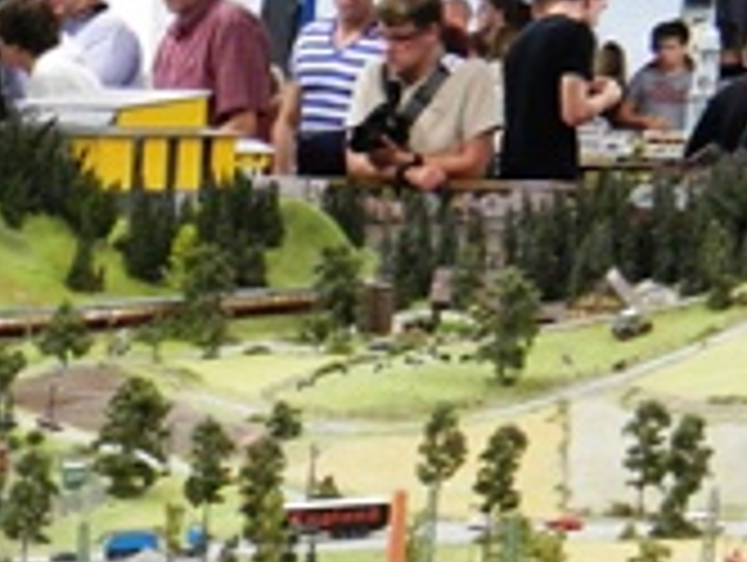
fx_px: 2745
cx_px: -243
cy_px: 971
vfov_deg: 11.0
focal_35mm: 127
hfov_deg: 14.8
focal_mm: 5.9
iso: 400
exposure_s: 1/15
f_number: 3.8
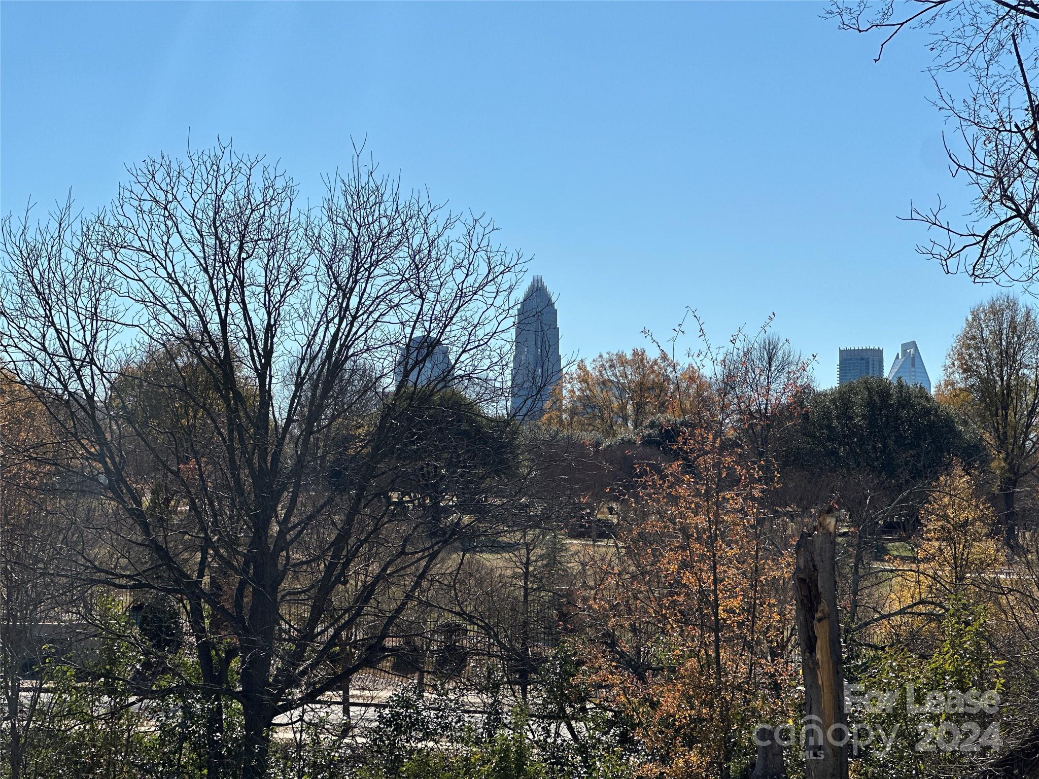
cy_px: 390
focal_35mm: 77
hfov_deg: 25.3
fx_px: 2311
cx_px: 520
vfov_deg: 19.1
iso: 32
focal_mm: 9
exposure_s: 1/1597
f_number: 2.8
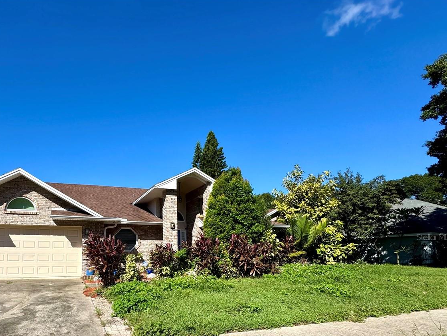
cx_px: 135
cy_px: 237
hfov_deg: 78.0
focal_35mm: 20
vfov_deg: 63.4
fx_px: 258
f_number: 2.2
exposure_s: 1/2083
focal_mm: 2.22
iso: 50
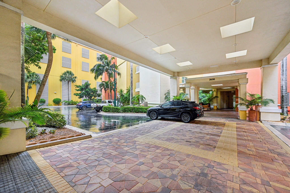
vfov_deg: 81.1
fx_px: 113
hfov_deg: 104.3
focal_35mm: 14
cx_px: 145
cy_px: 96
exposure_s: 1/125
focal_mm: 14
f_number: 8
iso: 640
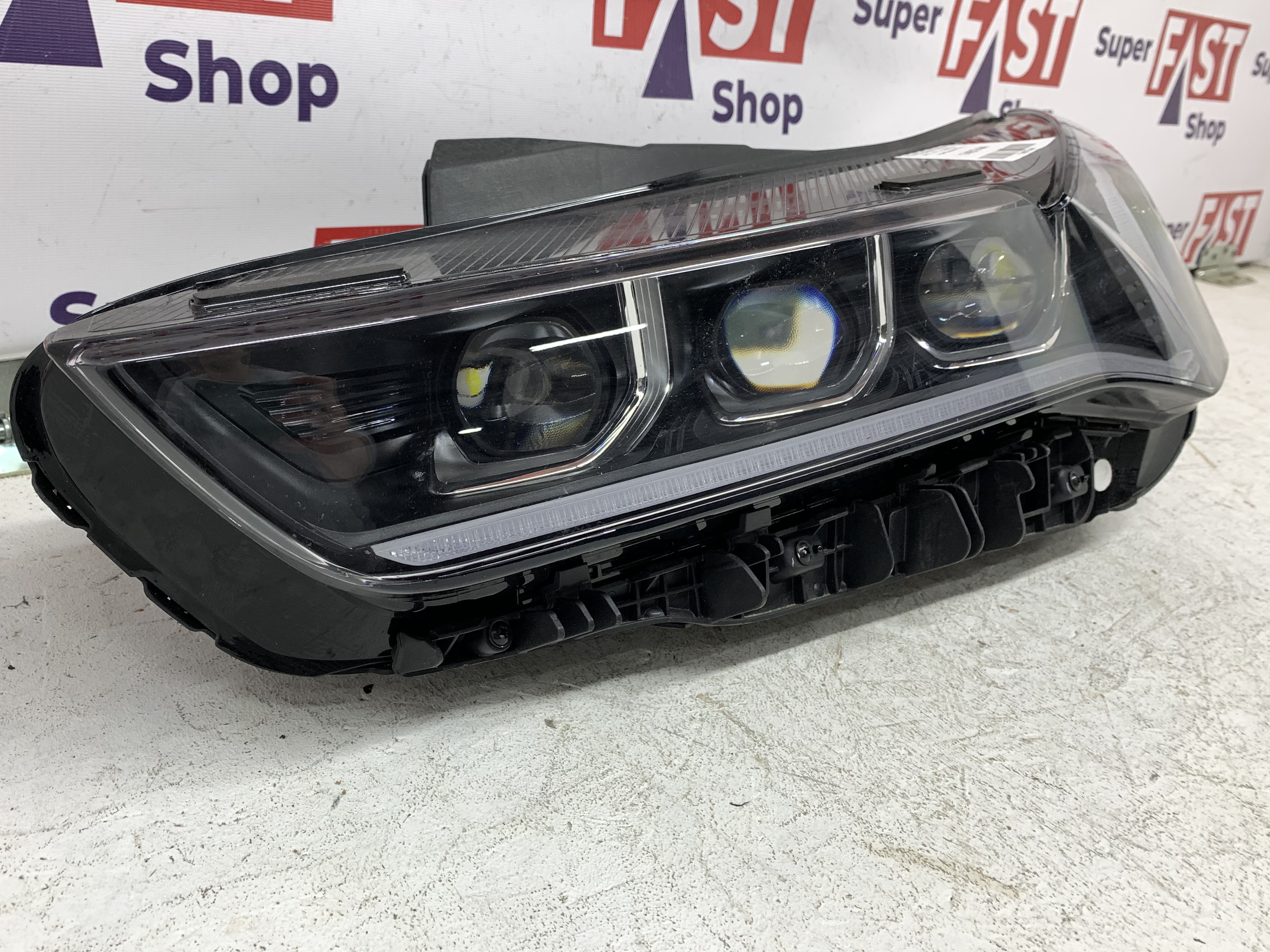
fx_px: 1137
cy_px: 394
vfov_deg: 45.3
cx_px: 513
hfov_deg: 57.9
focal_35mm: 31
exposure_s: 1/100
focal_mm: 4.25
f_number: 1.8
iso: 50
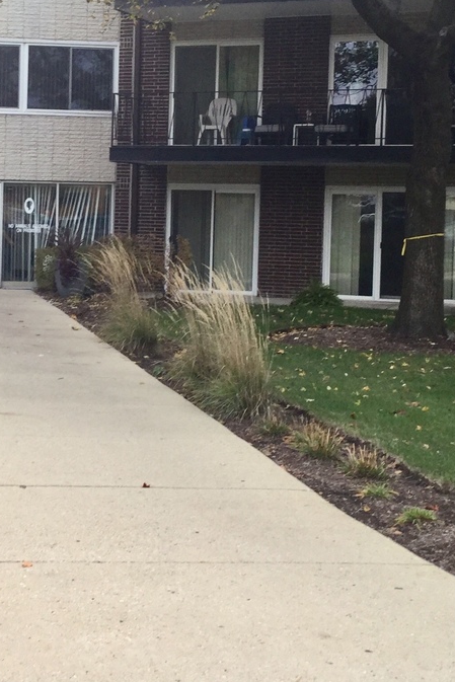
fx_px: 1307
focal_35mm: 69
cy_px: 245
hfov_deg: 19.5
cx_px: 85
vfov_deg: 29.1
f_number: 2.4
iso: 25
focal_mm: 3.3
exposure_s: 1/120
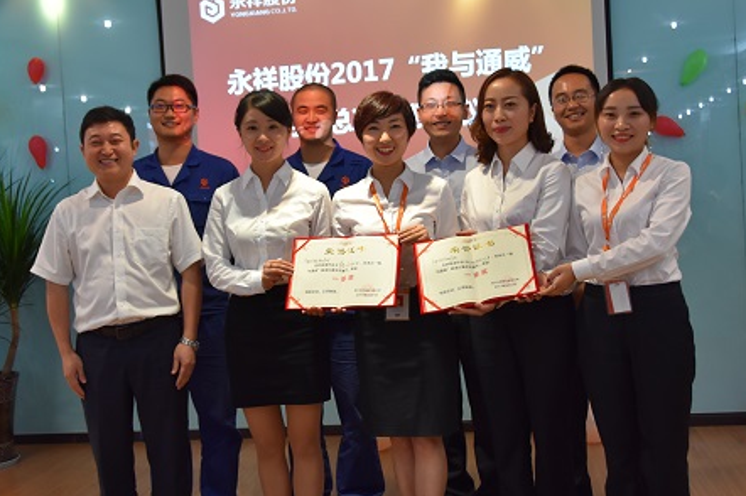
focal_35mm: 53
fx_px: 1097
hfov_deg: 37.5
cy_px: 243
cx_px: 353
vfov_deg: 25.5
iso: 800
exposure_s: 1/60
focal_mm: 26
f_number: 4
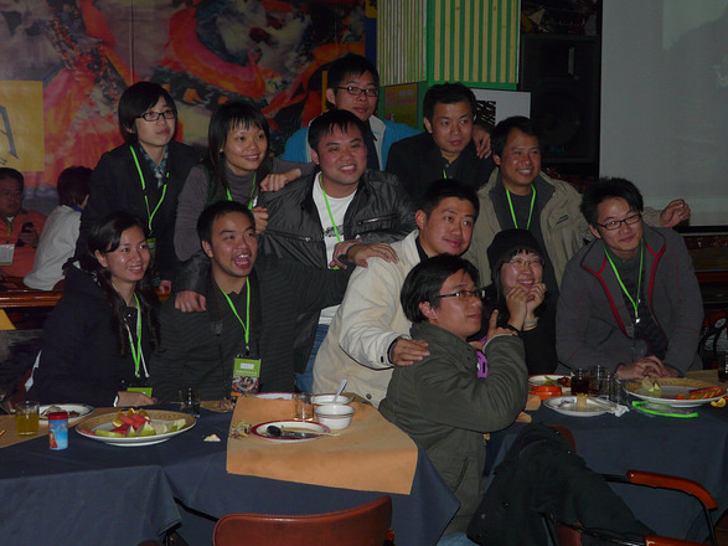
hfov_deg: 35.5
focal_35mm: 54
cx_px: 372
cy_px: 240
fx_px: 1135
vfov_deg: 27.0
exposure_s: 1/40
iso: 125
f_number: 3.2
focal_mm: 7.9
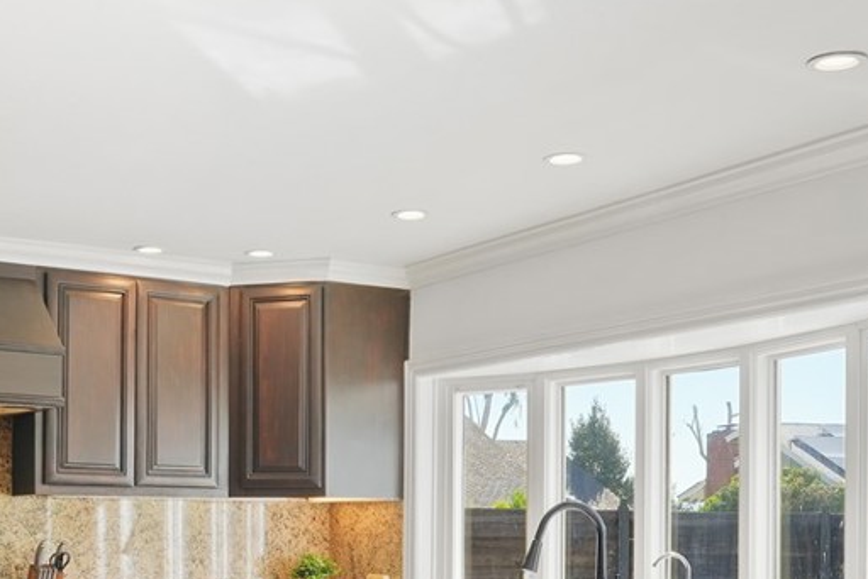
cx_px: 270
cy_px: 531
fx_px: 1230
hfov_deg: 38.3
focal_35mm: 51
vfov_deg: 25.6
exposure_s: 1/15
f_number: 9
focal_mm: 25.5
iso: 500
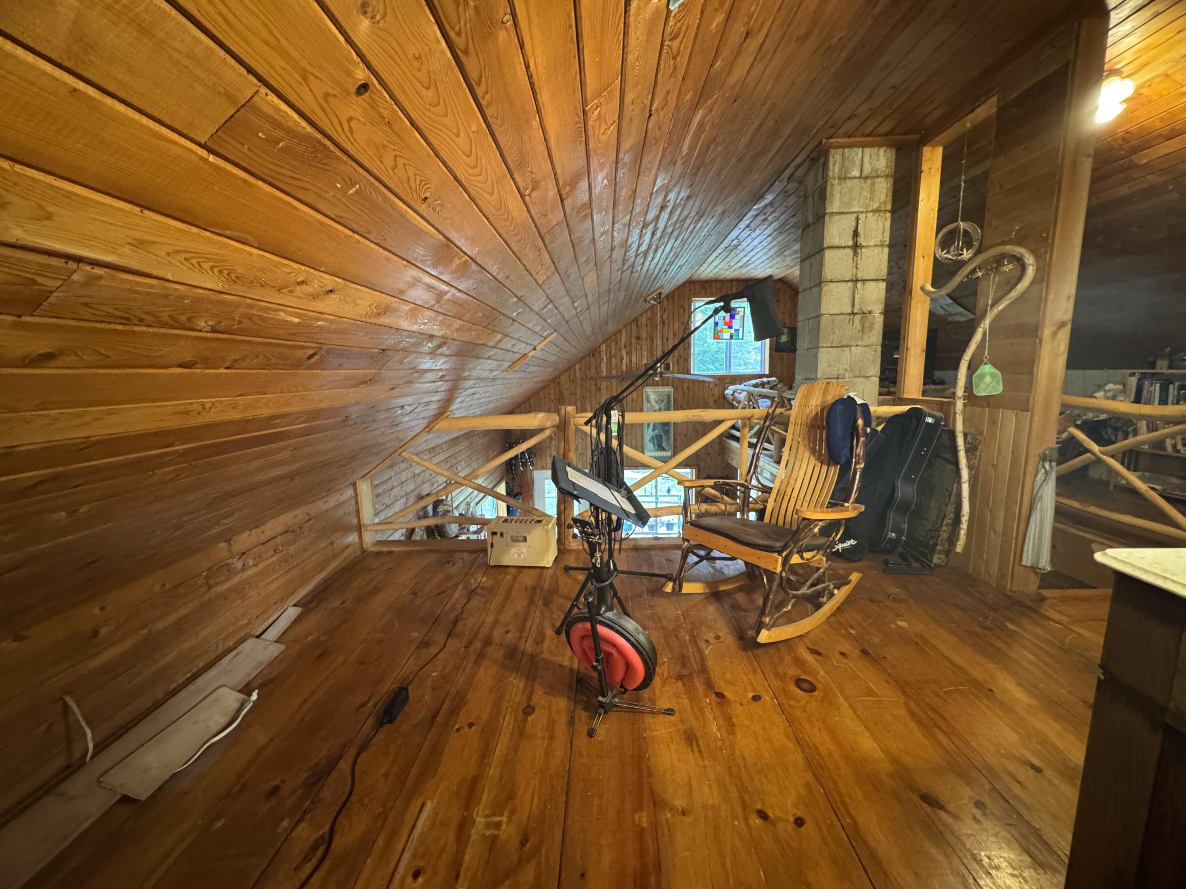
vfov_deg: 85.7
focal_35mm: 14
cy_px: 444
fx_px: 480
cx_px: 593
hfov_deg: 102.1
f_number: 2.2
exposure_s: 1/40
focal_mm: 2.22
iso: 1000
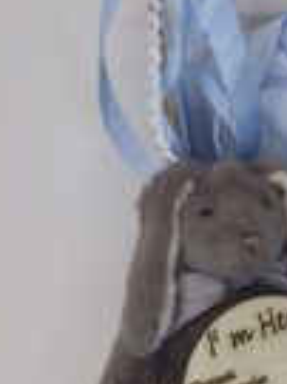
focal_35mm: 68
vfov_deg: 28.2
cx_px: 367
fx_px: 753
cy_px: 284
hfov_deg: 19.9
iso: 100
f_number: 1.8
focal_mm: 5.54
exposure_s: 1/100
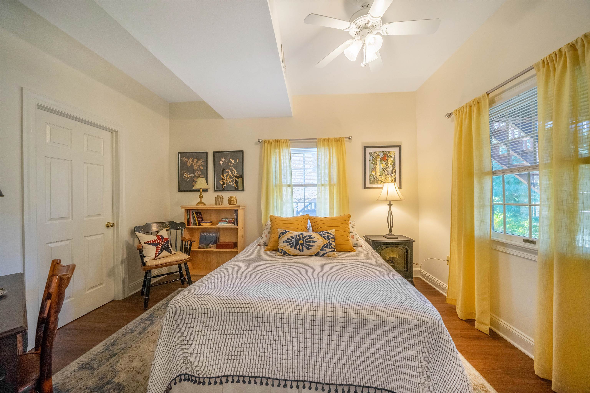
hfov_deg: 112.6
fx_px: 197
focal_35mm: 12
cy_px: 196
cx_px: 295
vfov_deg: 90.0
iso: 1000
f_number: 6.3
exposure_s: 1/125
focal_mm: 12
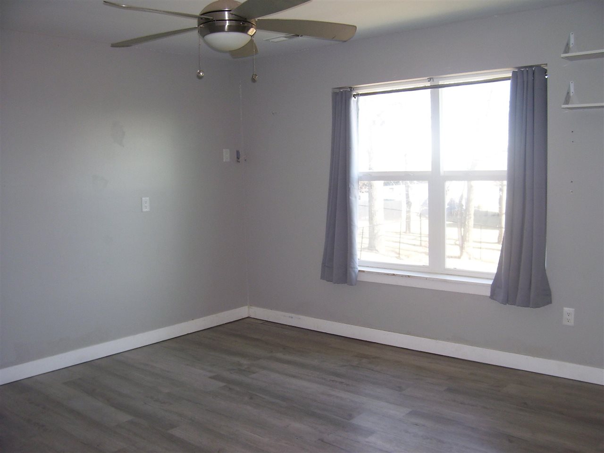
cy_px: 226
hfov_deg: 54.0
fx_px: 593
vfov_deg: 41.8
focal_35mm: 34
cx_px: 302
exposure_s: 1/60
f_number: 2.7
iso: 80
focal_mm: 5.6
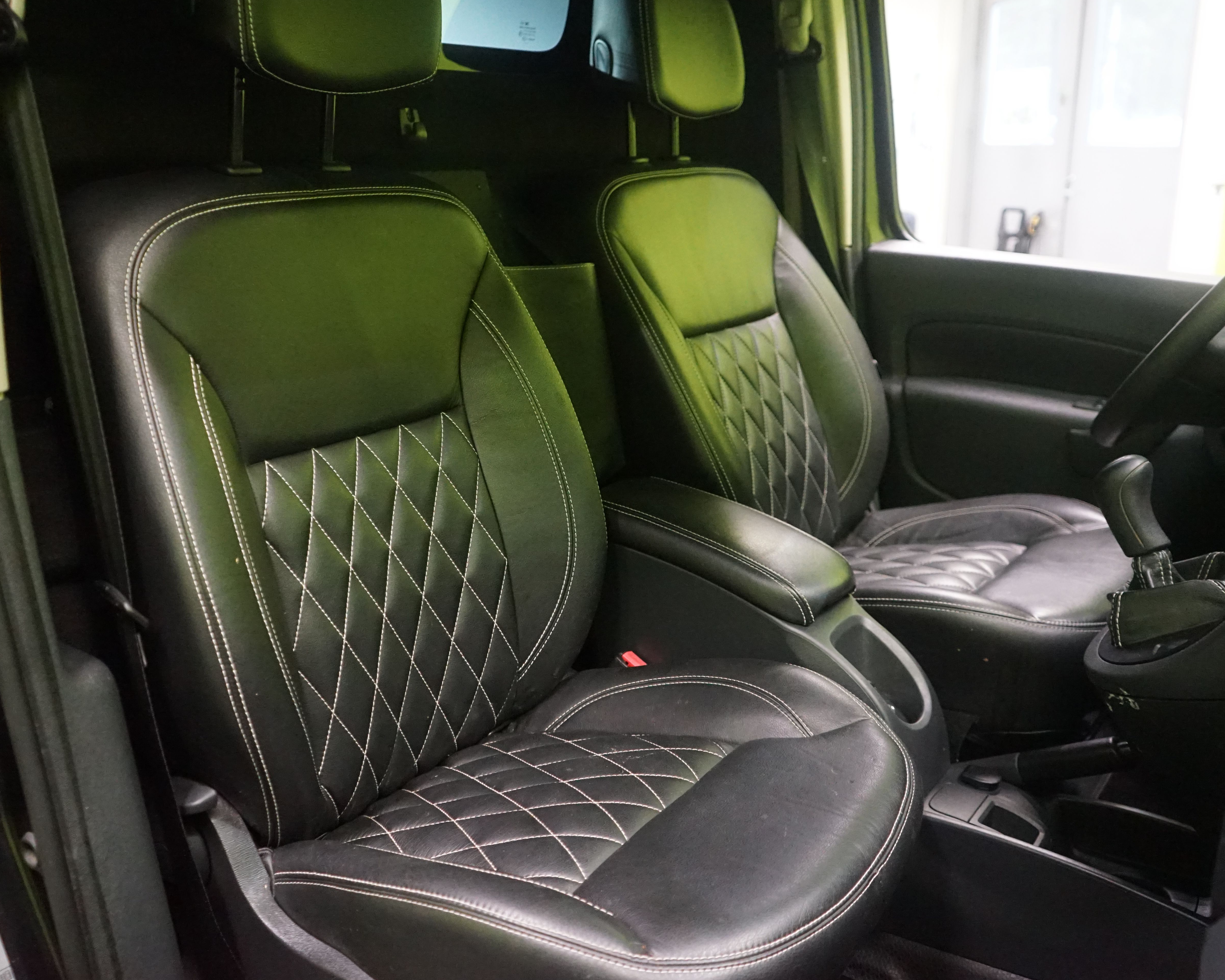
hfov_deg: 54.2
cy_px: 473
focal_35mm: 33
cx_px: 616
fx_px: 1196
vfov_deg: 44.5
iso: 6400
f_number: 3.5
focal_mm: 28
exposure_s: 1/100
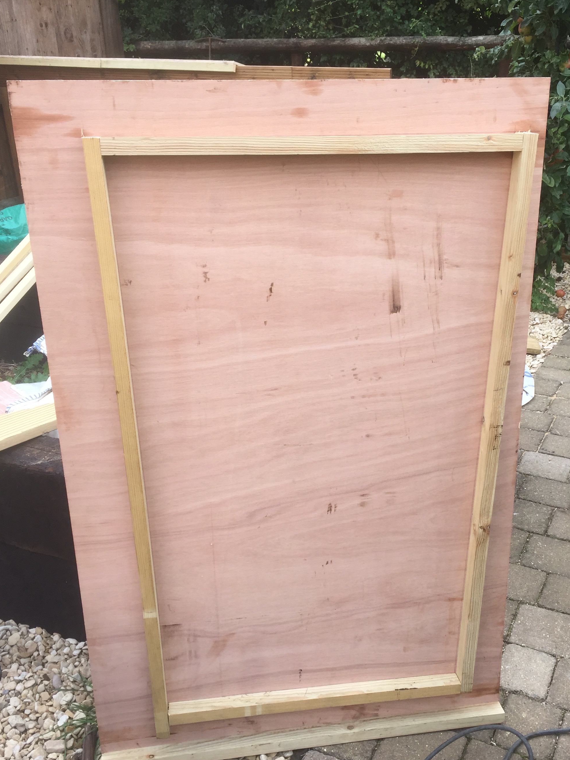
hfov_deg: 39.6
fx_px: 790
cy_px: 435
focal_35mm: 36
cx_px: 324
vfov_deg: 51.2
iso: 32
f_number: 2.2
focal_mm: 4.15
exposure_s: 1/243
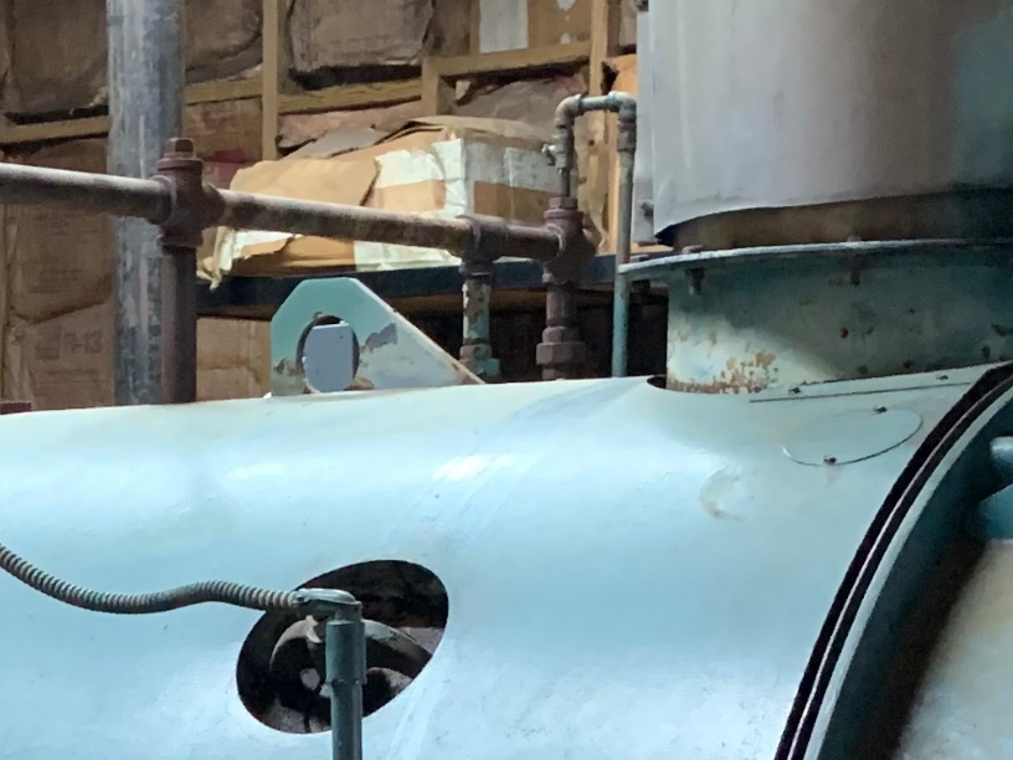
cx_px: 56
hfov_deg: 18.5
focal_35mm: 104
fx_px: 3043
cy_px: 1200
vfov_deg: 13.3
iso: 400
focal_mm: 4.25
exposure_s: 1/30
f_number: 1.8
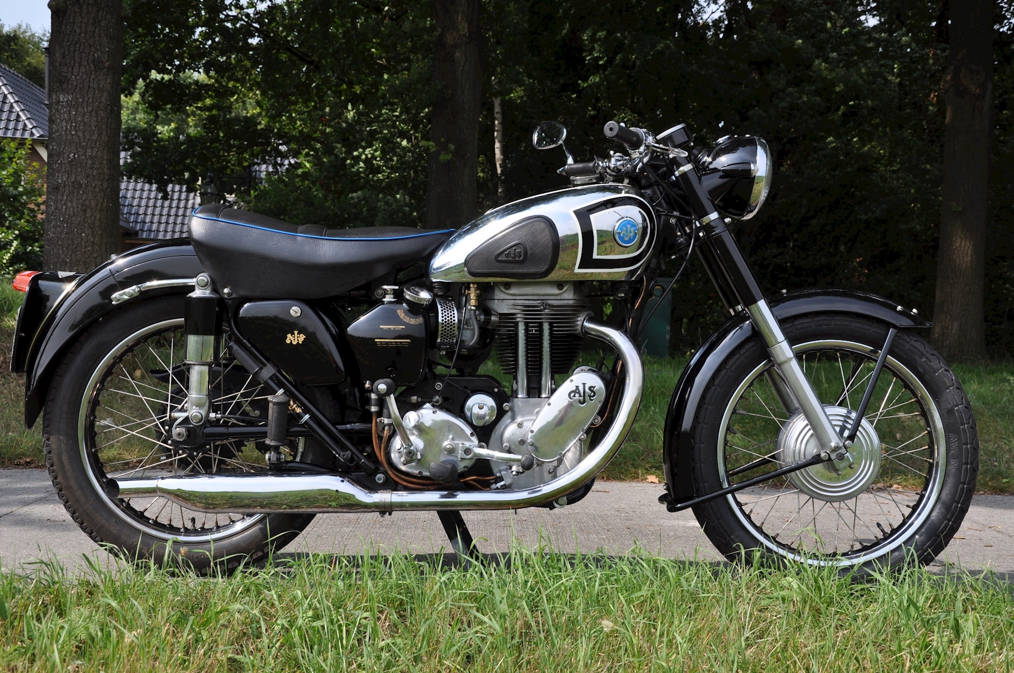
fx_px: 1350
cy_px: 336
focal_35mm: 48
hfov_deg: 41.2
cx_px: 507
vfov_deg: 28.0
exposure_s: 1/320
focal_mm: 32
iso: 200
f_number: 9
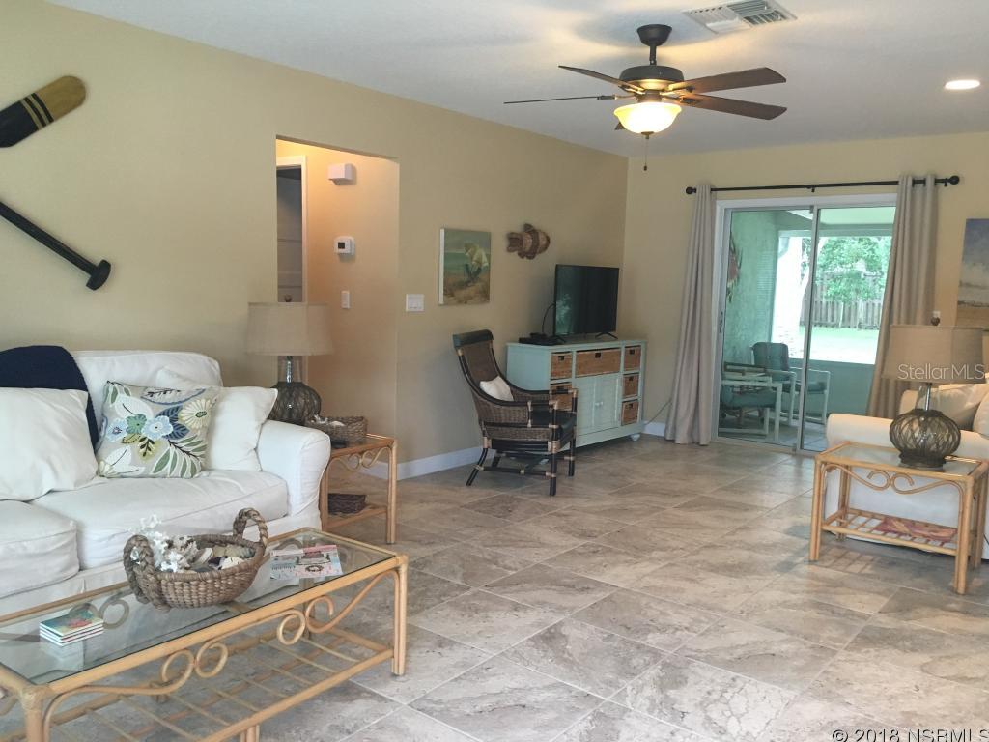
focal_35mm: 29
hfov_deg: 61.7
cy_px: 371
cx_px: 494
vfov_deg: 48.2
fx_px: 829
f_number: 2.2
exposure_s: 1/30
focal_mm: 4.15
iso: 125
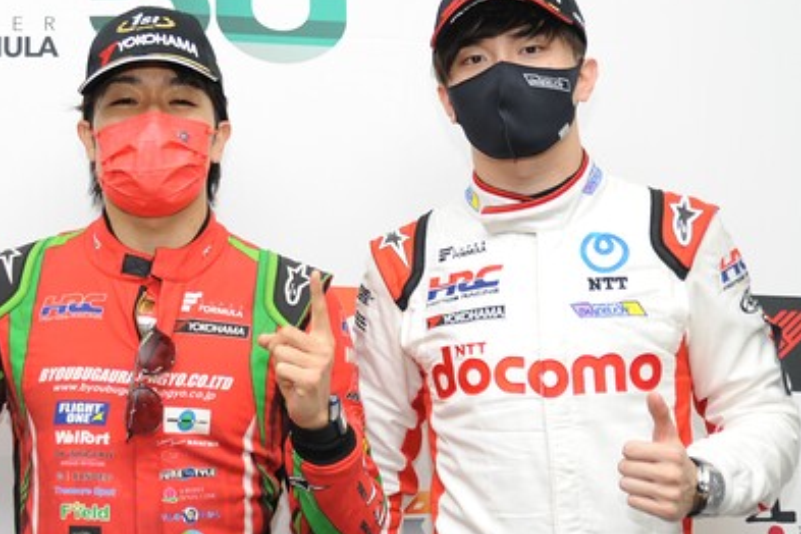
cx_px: 155
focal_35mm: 77
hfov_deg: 25.8
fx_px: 1713
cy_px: 298
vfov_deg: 17.7
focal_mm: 42
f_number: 2.8
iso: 200
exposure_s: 1/250
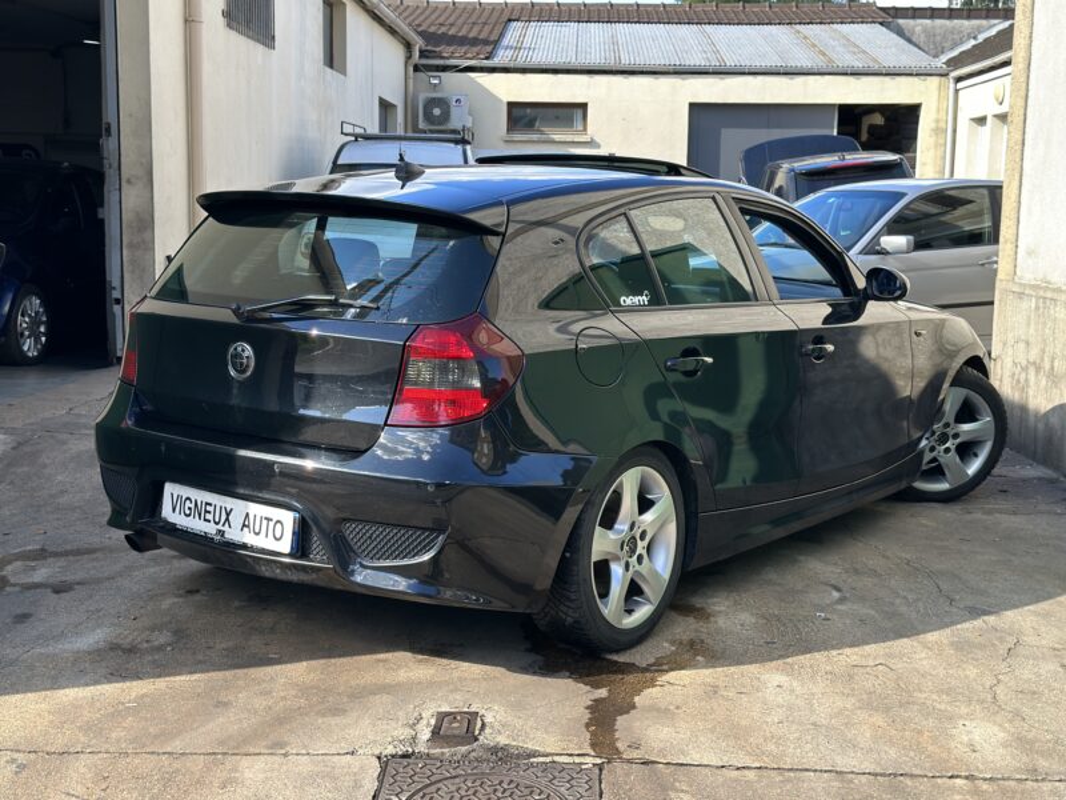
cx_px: 533
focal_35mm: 48
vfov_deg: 30.3
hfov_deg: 39.7
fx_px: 1478
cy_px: 400
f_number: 1.78
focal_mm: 6.86
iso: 64
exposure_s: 1/574
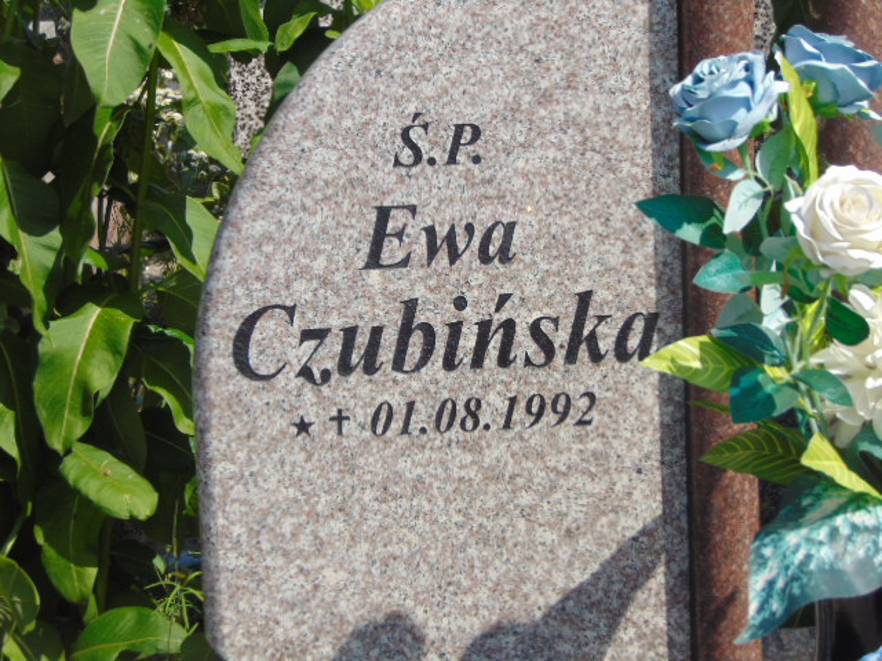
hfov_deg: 18.2
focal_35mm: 108
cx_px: 441
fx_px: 2752
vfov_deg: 13.7
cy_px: 330
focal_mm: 19.4
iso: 80
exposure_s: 1/160
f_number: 10.1
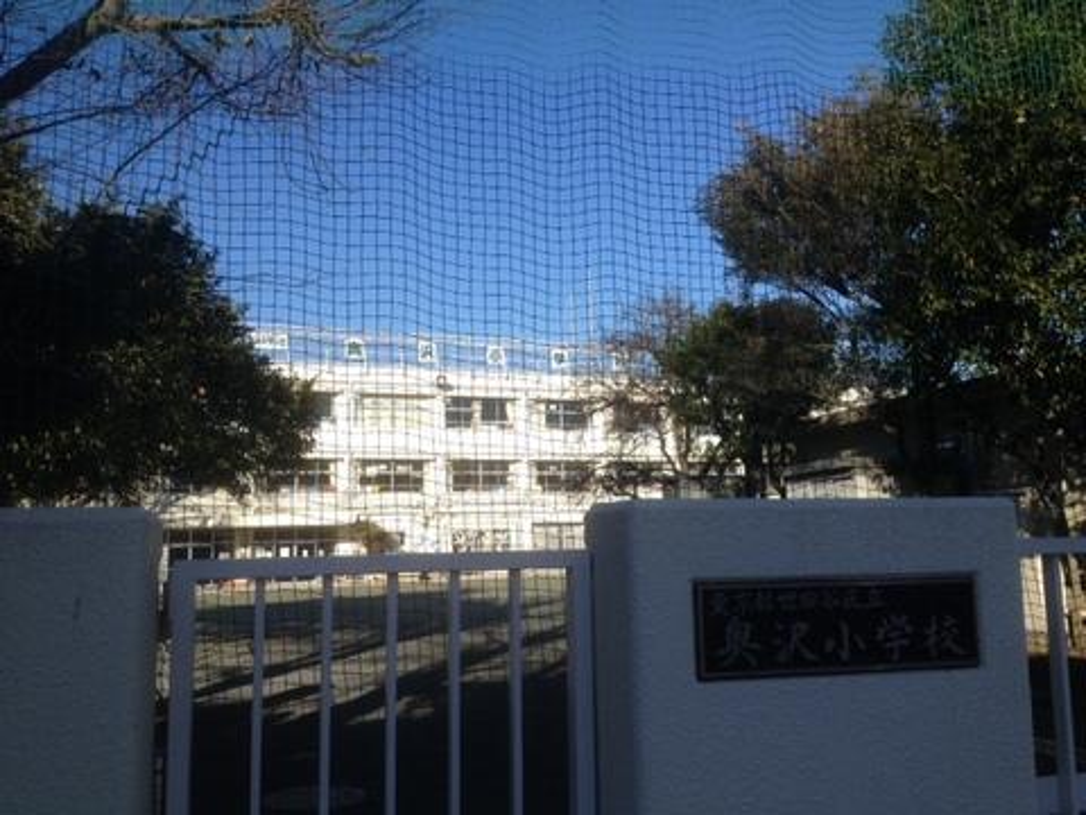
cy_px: 408
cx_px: 543
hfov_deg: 52.6
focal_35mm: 35
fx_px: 1098
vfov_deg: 40.7
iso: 50
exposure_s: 1/1284
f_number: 2.4
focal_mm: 4.28
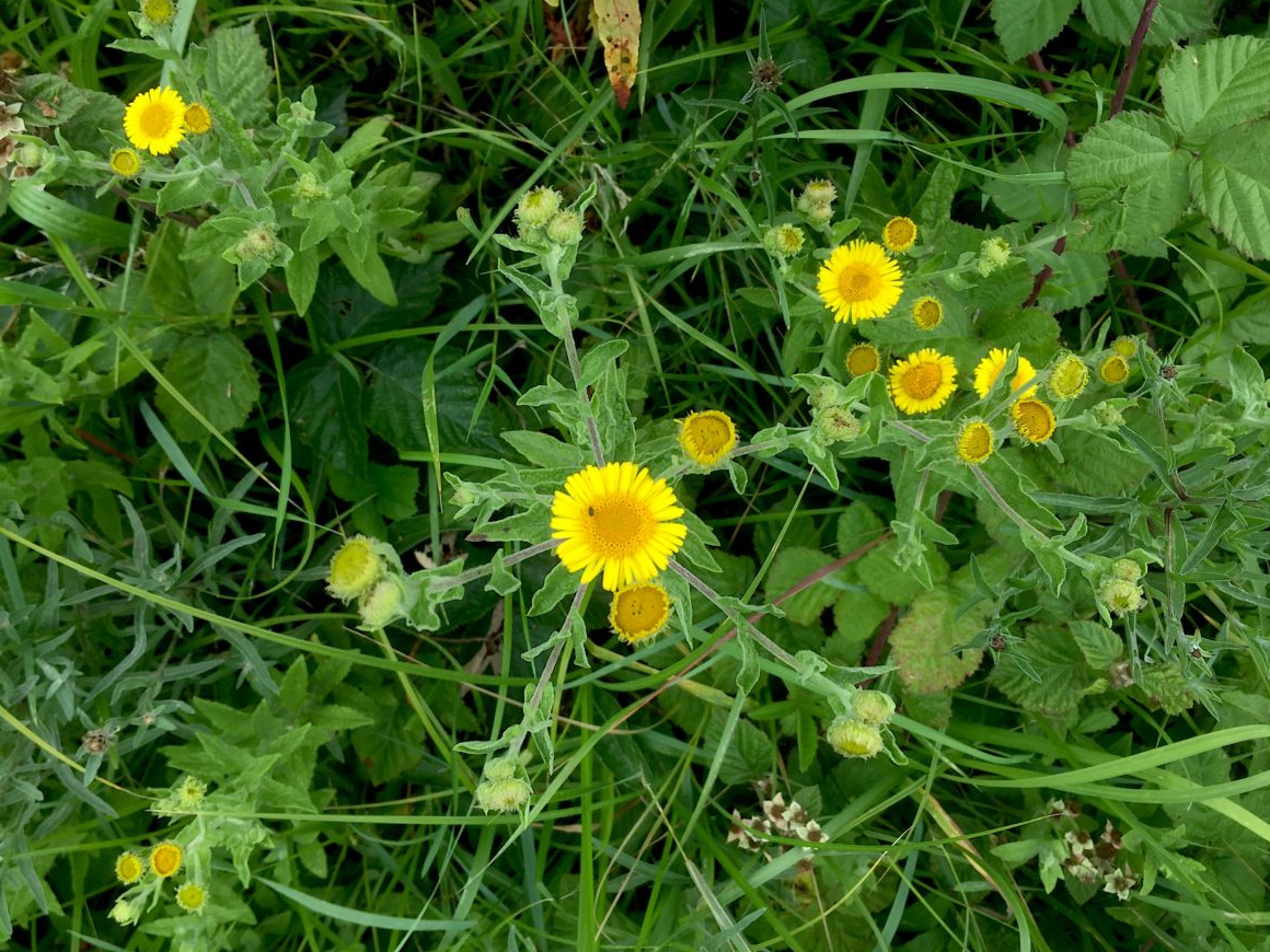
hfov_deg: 60.0
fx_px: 1101
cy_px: 481
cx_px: 654
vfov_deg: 46.8
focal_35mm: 30
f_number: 2.2
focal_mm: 4.15
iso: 32
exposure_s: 1/107
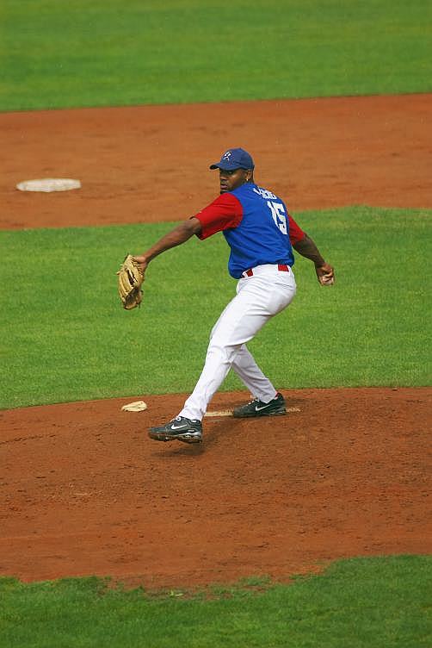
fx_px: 8092
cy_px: 324
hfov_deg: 3.1
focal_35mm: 450
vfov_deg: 4.6
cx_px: 216
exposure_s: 1/800
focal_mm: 300
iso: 200
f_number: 4.5
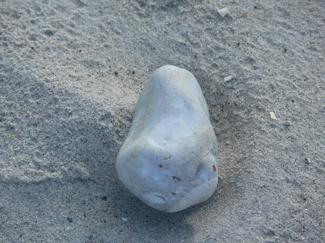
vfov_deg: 3.5
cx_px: 162
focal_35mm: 420
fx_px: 3942
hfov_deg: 4.7
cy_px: 122
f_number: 4.5
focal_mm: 88.8
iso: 100
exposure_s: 1/250
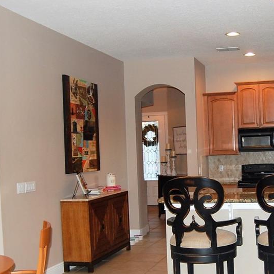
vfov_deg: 38.3
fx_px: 394
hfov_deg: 37.8
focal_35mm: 44
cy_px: 133
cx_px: 187
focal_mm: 18
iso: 400
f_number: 3.5
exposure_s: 1/60
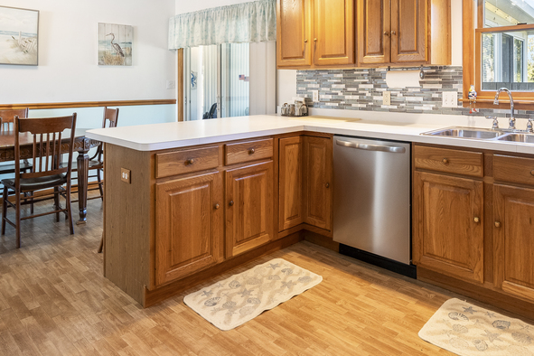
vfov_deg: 47.8
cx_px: 316
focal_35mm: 26
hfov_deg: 68.8
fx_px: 386
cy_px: 92
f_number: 8
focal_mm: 15
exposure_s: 1/2
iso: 320
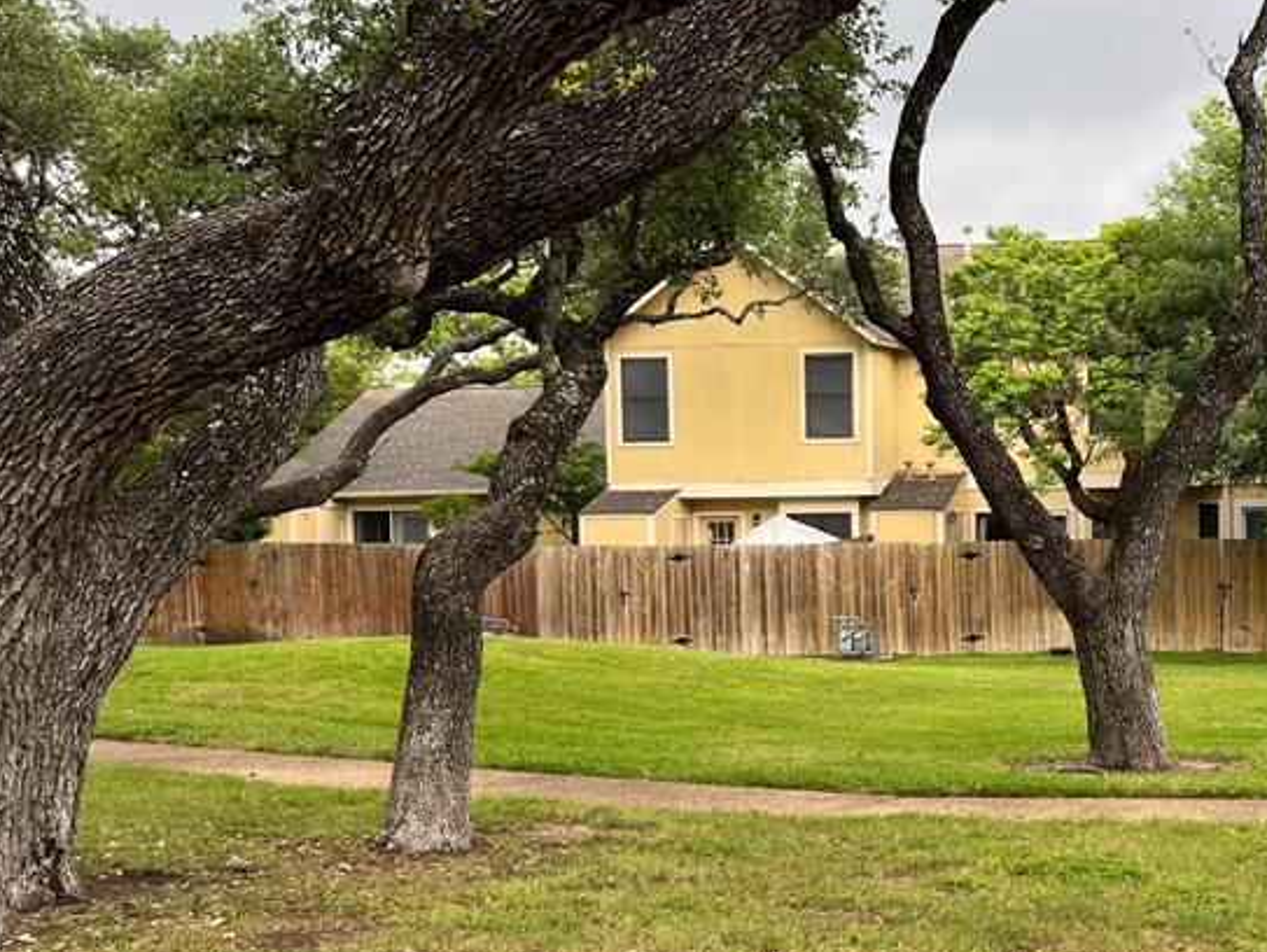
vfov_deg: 29.7
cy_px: 539
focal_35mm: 49
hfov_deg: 37.1
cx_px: 1066
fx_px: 1795
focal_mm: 5.1
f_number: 1.6
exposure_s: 1/452
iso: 50
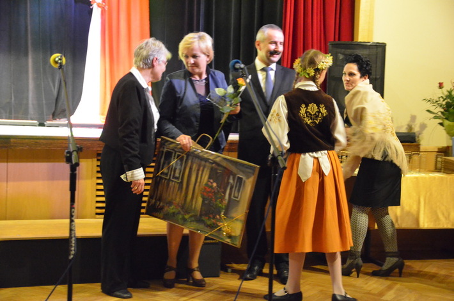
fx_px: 661
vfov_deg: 25.6
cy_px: 150
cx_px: 227
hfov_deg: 37.9
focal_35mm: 52
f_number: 3.3
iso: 6400
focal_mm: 35
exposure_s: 1/30
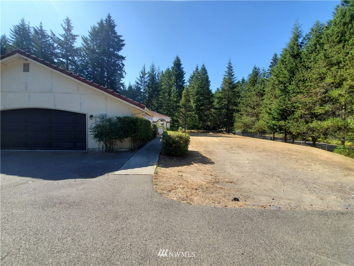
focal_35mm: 13
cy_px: 133
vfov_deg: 89.9
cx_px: 177
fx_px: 133
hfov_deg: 106.2
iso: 50
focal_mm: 1.8
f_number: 2.2
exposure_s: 1/675
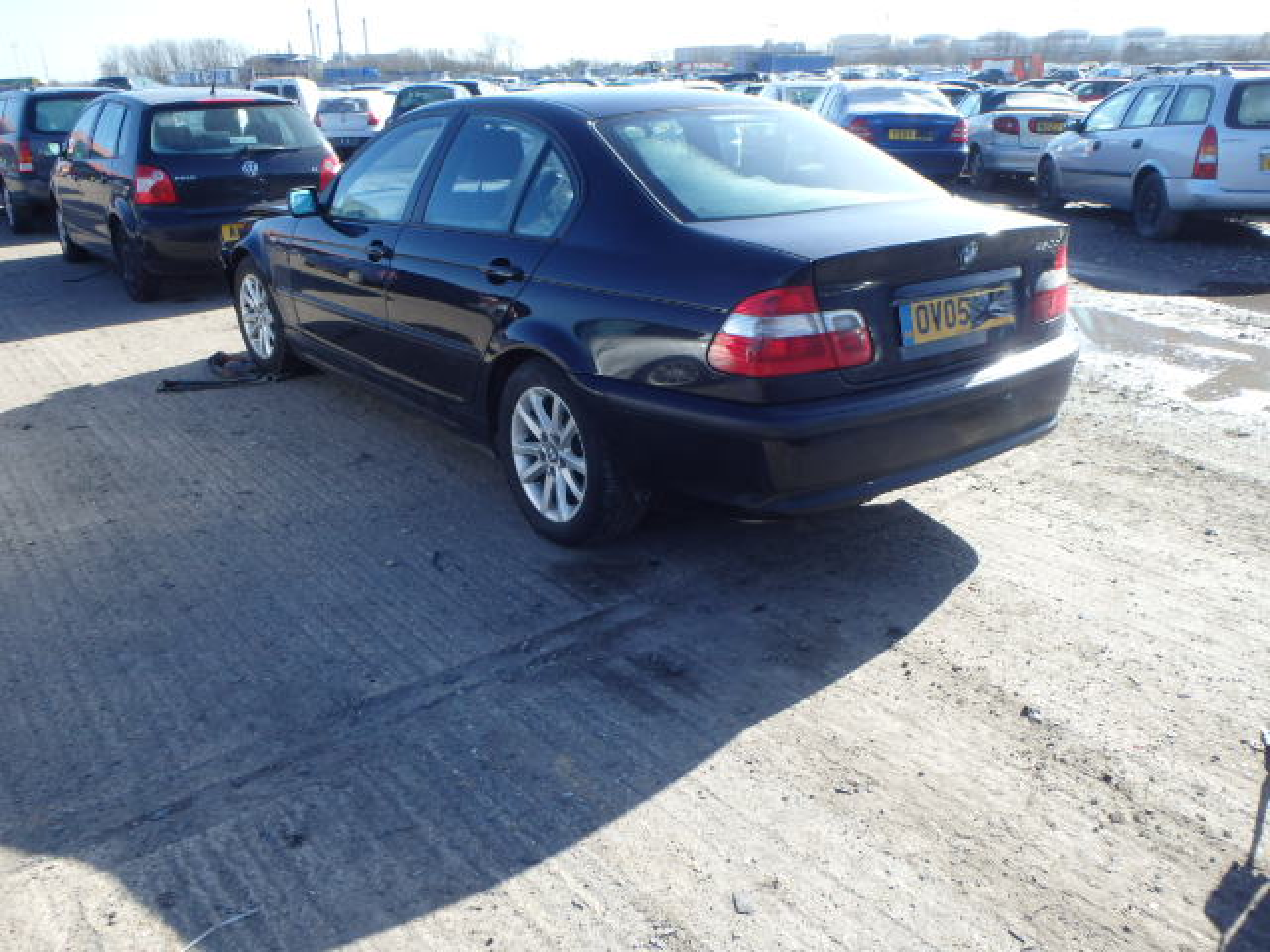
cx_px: 635
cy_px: 476
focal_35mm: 28
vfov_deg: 49.7
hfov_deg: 63.4
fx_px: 1027
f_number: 3.9
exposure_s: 1/320
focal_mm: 5
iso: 125
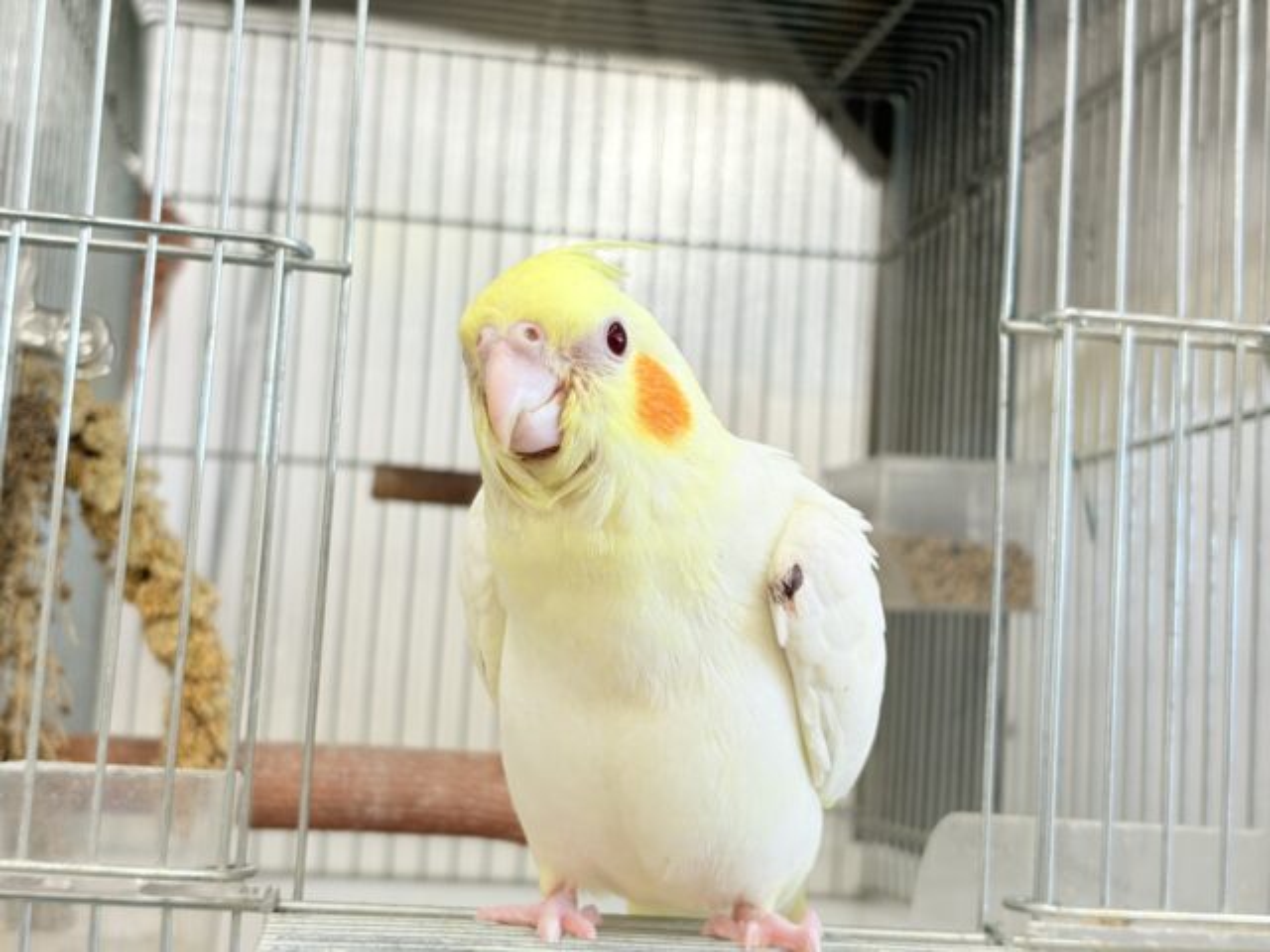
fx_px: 1908
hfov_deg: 36.8
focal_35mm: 52
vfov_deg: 28.0
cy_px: 476
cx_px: 635
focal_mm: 5.96
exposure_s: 1/50
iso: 50
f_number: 1.6
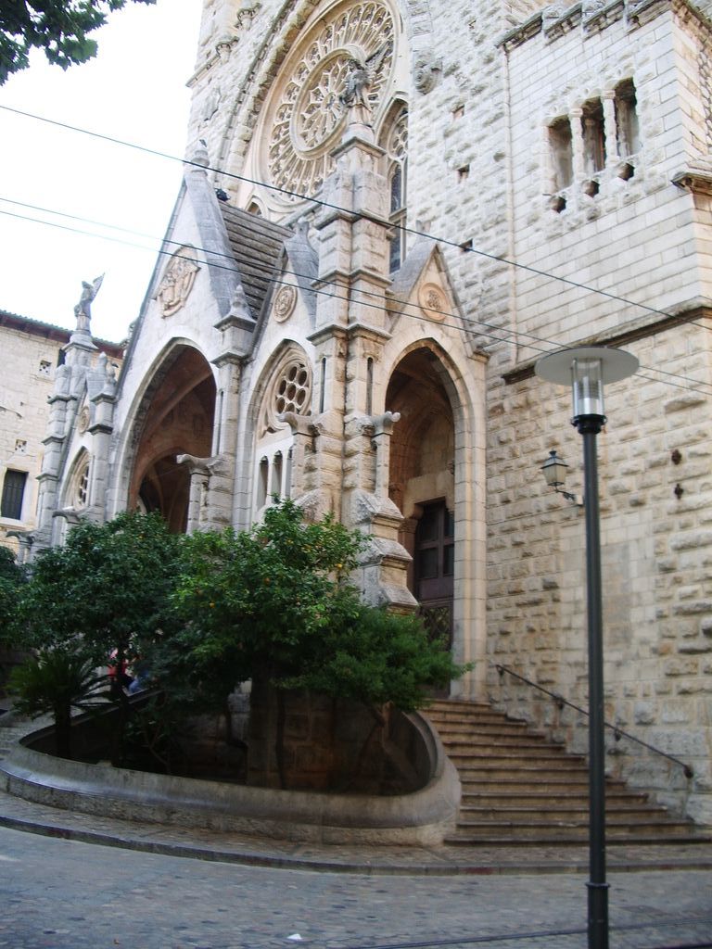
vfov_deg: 52.6
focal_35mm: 35
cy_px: 474
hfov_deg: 40.7
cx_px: 356
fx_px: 960
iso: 50
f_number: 2.6
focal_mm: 5.8
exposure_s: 1/125
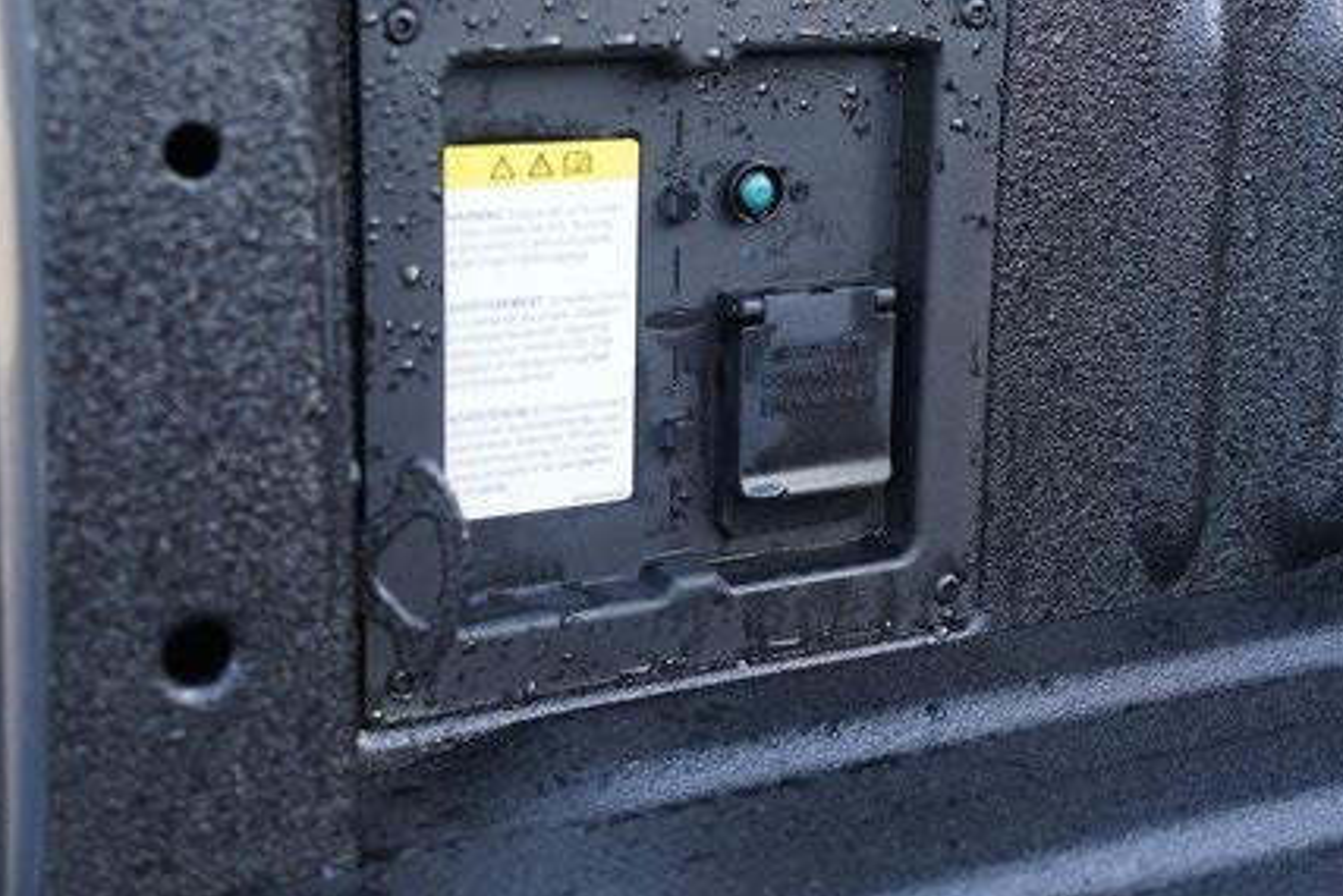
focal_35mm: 69
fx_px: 2575
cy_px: 413
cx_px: 940
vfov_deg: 19.7
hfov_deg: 29.0
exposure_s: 1/160
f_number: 4
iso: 320
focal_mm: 46
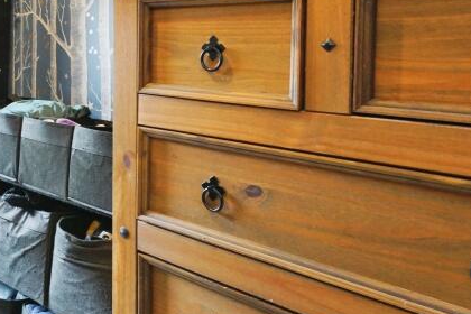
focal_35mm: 39
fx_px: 510
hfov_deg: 41.9
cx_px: -15
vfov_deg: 33.6
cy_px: 81
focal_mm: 16
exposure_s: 1/10
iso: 2000
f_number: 9
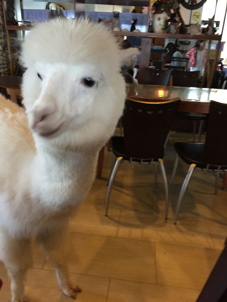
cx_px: 114
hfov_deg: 48.2
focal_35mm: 29
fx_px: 254
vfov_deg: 61.7
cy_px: 151
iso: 125
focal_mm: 4.15
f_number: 2.2
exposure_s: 1/30
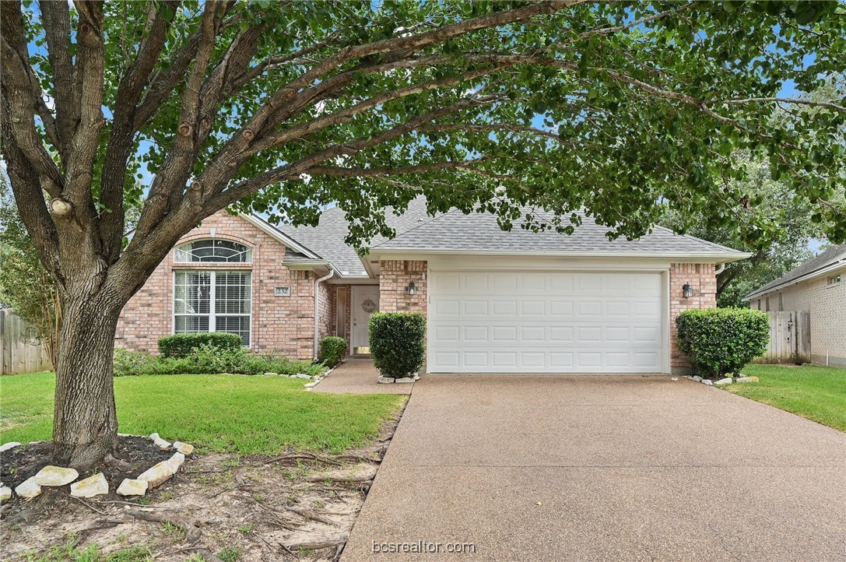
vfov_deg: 57.1
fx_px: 516
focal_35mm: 22
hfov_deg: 78.6
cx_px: 423
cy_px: 281
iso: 200
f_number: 7.1
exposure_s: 1/100
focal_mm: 22
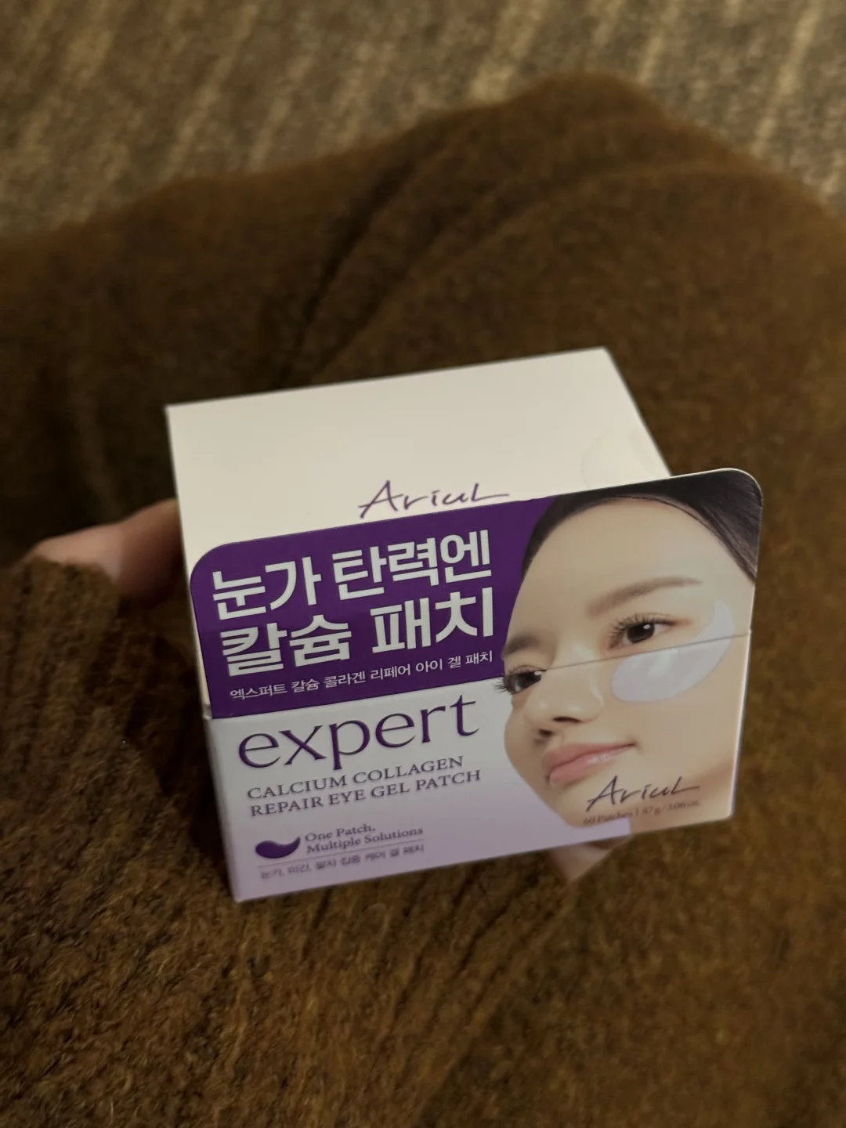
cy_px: 564
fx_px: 1564
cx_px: 423
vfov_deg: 39.7
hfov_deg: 30.3
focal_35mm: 48
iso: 500
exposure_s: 1/25
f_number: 1.78
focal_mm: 6.76
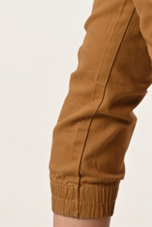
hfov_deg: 2.3
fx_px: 3861
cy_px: 73
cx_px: 152
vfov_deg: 3.4
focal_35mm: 610
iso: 200
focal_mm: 180
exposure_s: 1/200
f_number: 4
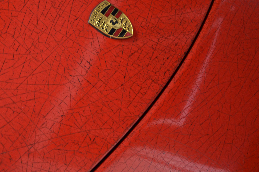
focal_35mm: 98
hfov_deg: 20.8
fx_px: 704
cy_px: 76
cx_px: 92
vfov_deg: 13.9
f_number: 4.5
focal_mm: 38
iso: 900
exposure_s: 1/30
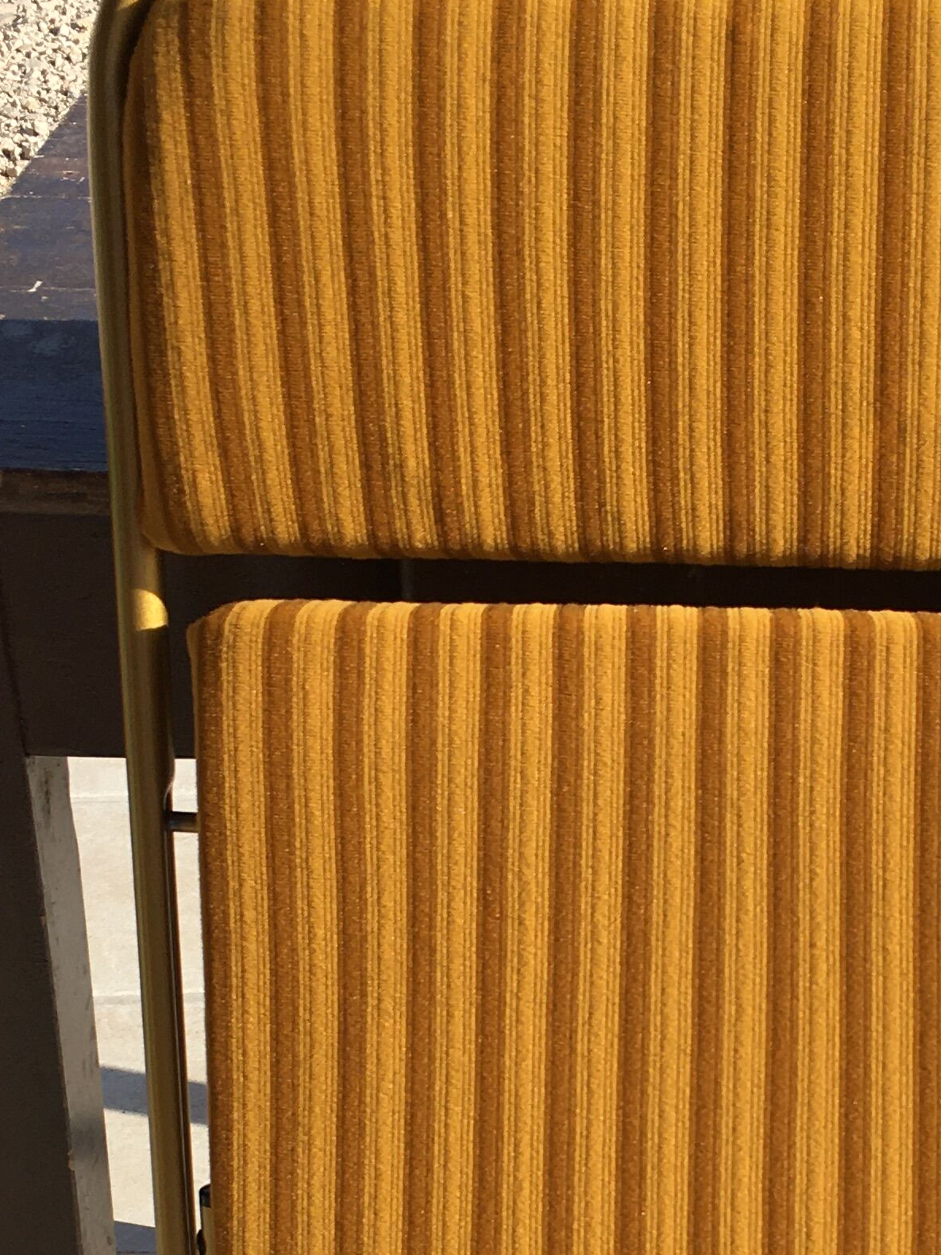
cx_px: 789
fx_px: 2682
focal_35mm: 74
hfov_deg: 19.6
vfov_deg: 25.6
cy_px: 1098
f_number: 2.2
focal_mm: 4.15
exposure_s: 1/999
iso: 25
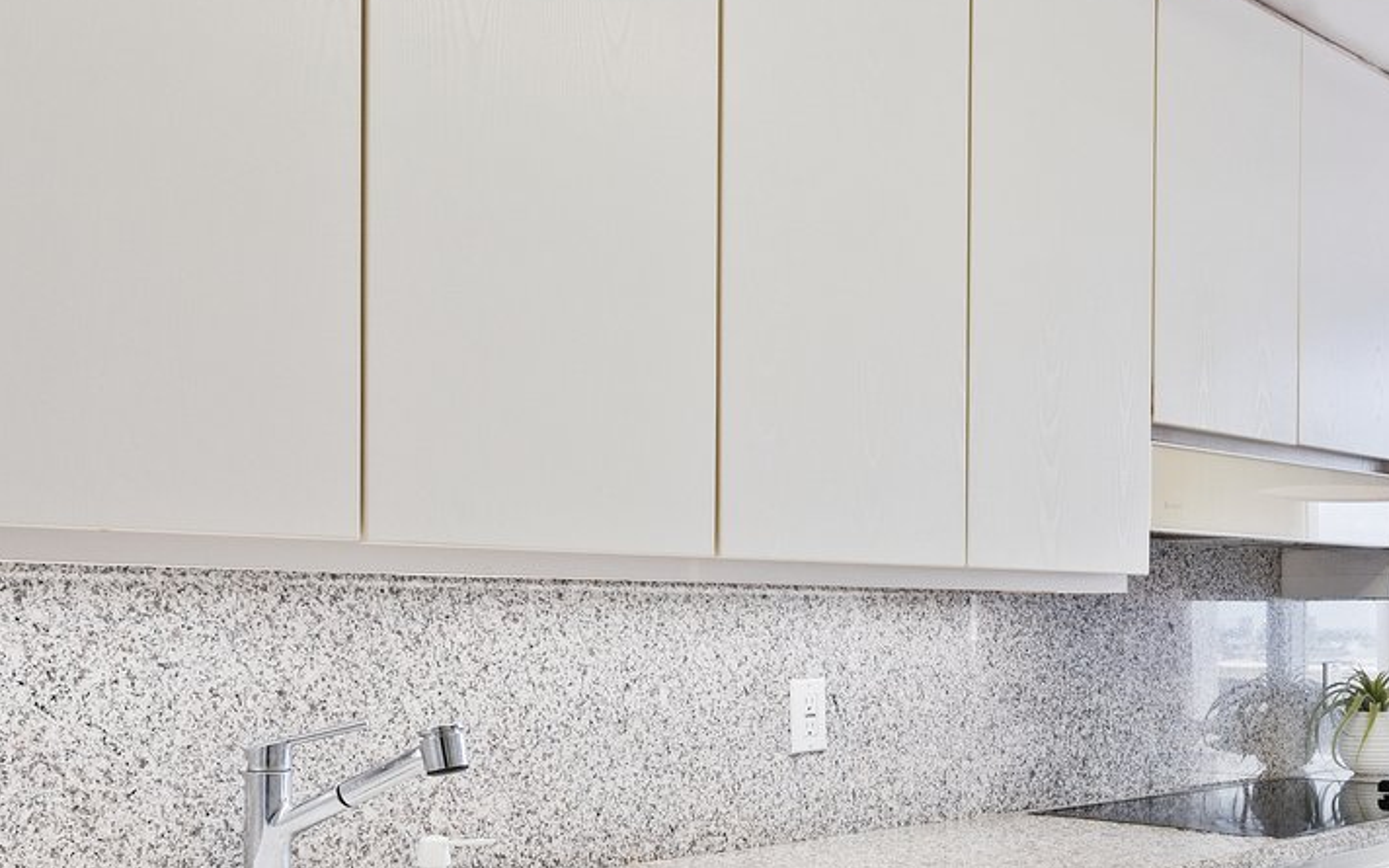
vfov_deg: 30.6
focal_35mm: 41
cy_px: 675
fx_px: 1552
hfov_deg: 46.9
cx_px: 993
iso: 200
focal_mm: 14
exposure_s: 1/15
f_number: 8
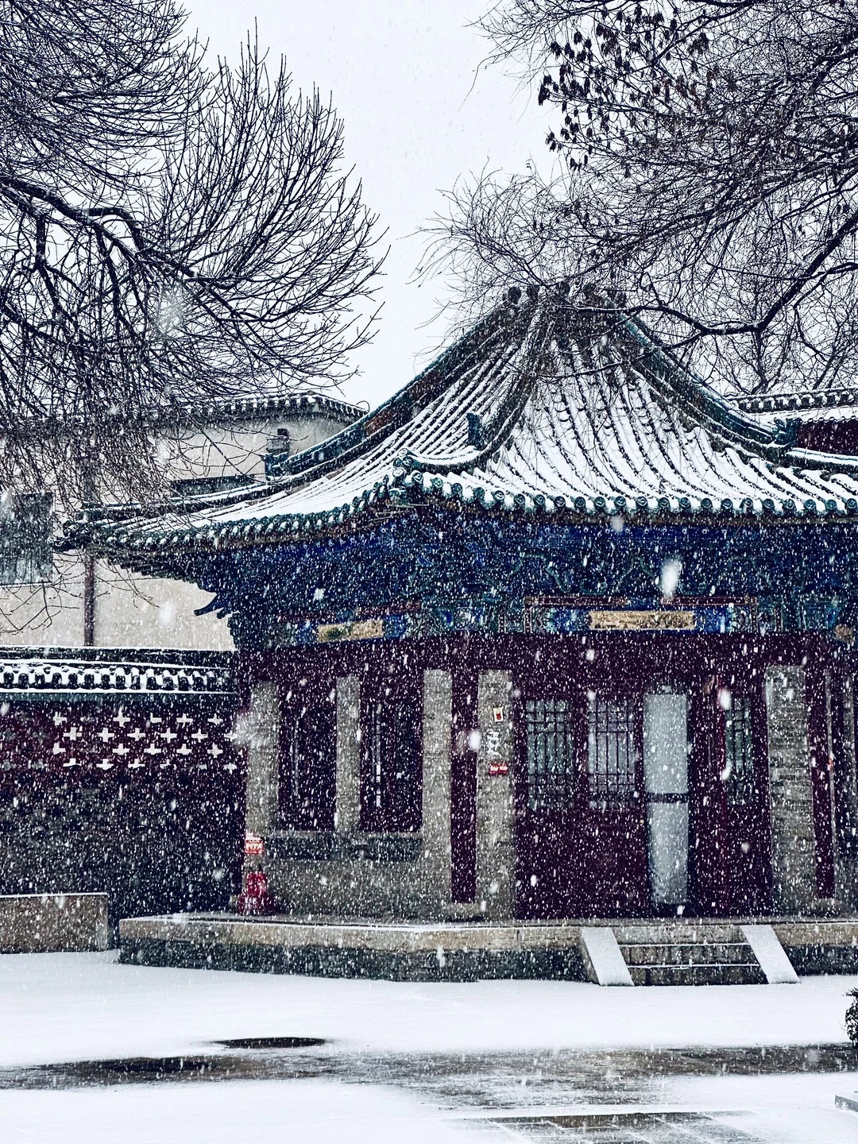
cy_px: 572
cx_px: 429
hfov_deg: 19.1
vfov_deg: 25.3
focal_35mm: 77
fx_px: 2545
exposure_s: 1/99
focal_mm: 9
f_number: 2.8
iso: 50
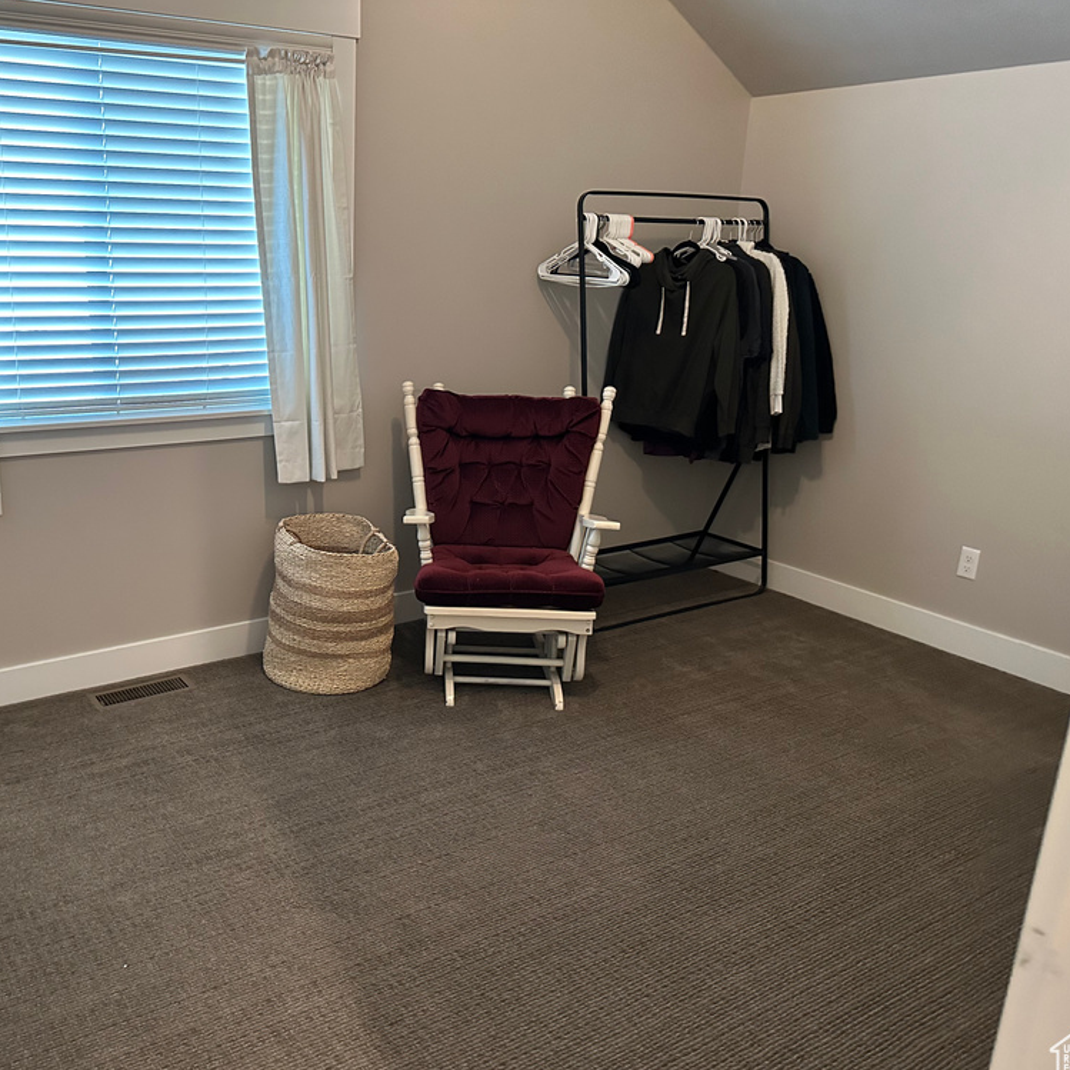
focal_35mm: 29
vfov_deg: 55.6
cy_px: 544
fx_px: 1014
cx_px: 381
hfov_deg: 54.8
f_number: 1.78
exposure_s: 1/60
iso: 800
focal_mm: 6.86
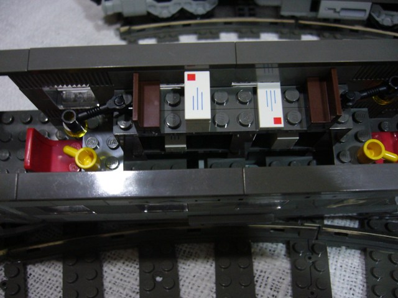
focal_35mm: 35
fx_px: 402
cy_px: 149
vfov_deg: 40.7
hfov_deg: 52.6
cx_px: 199
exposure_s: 1/8
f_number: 2.8
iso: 200
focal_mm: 5.8
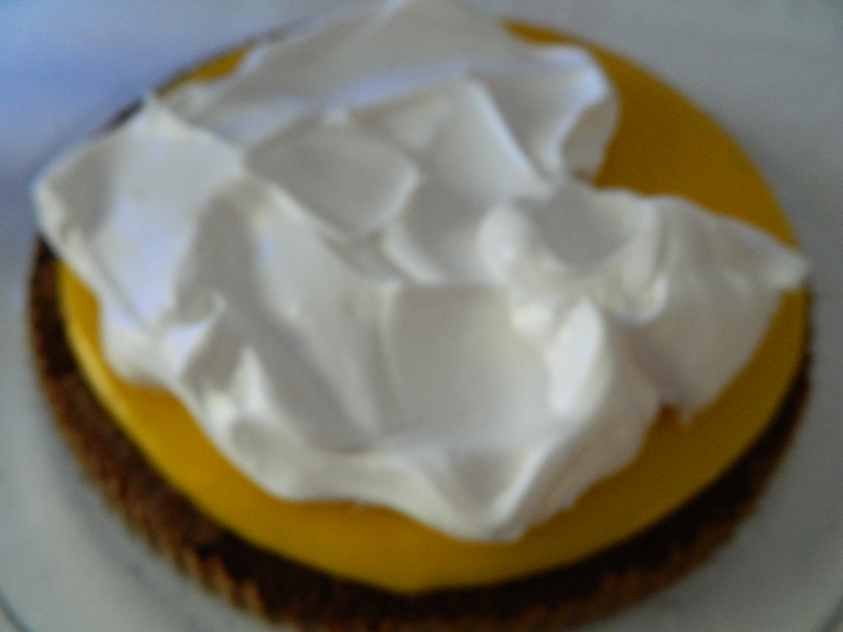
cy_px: 316
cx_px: 422
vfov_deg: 54.9
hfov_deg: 69.4
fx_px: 609
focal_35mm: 25
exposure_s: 1/10
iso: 400
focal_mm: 4.5
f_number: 3.1
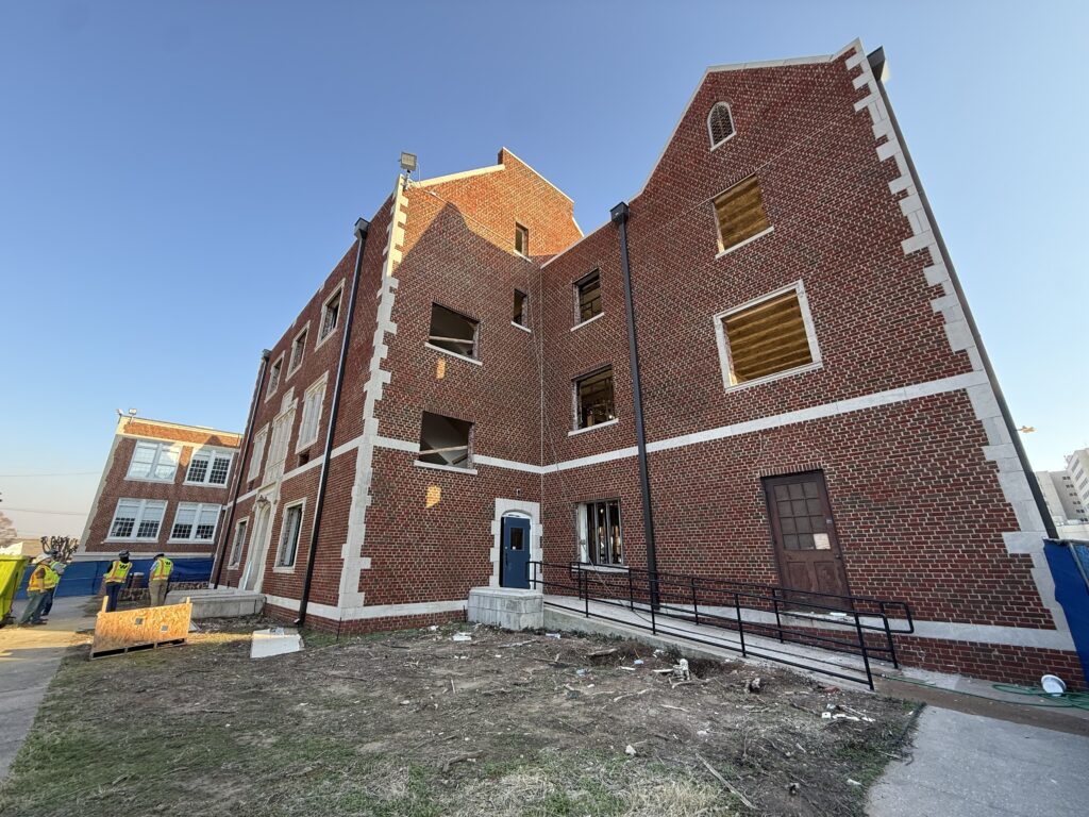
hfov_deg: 102.1
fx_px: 440
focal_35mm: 14
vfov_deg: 85.7
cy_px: 408
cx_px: 544
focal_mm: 2.22
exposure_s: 1/219
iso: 64
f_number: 2.2
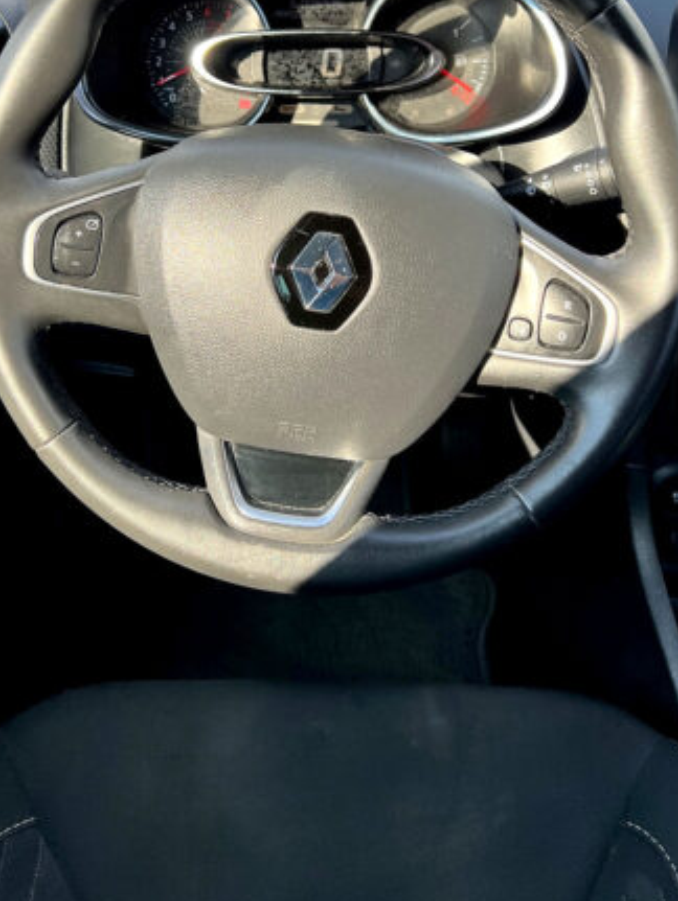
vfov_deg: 47.9
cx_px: 294
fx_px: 991
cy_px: 282
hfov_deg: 37.7
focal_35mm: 38
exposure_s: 1/394
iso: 50
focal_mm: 5.7
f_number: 1.5
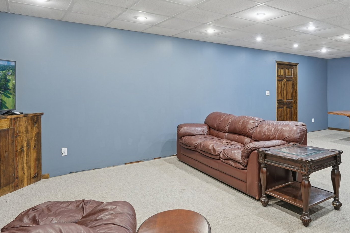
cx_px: 221
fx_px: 253
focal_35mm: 26
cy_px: 91
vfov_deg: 49.2
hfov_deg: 68.2
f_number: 8
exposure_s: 1/2.5
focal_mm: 20
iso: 400
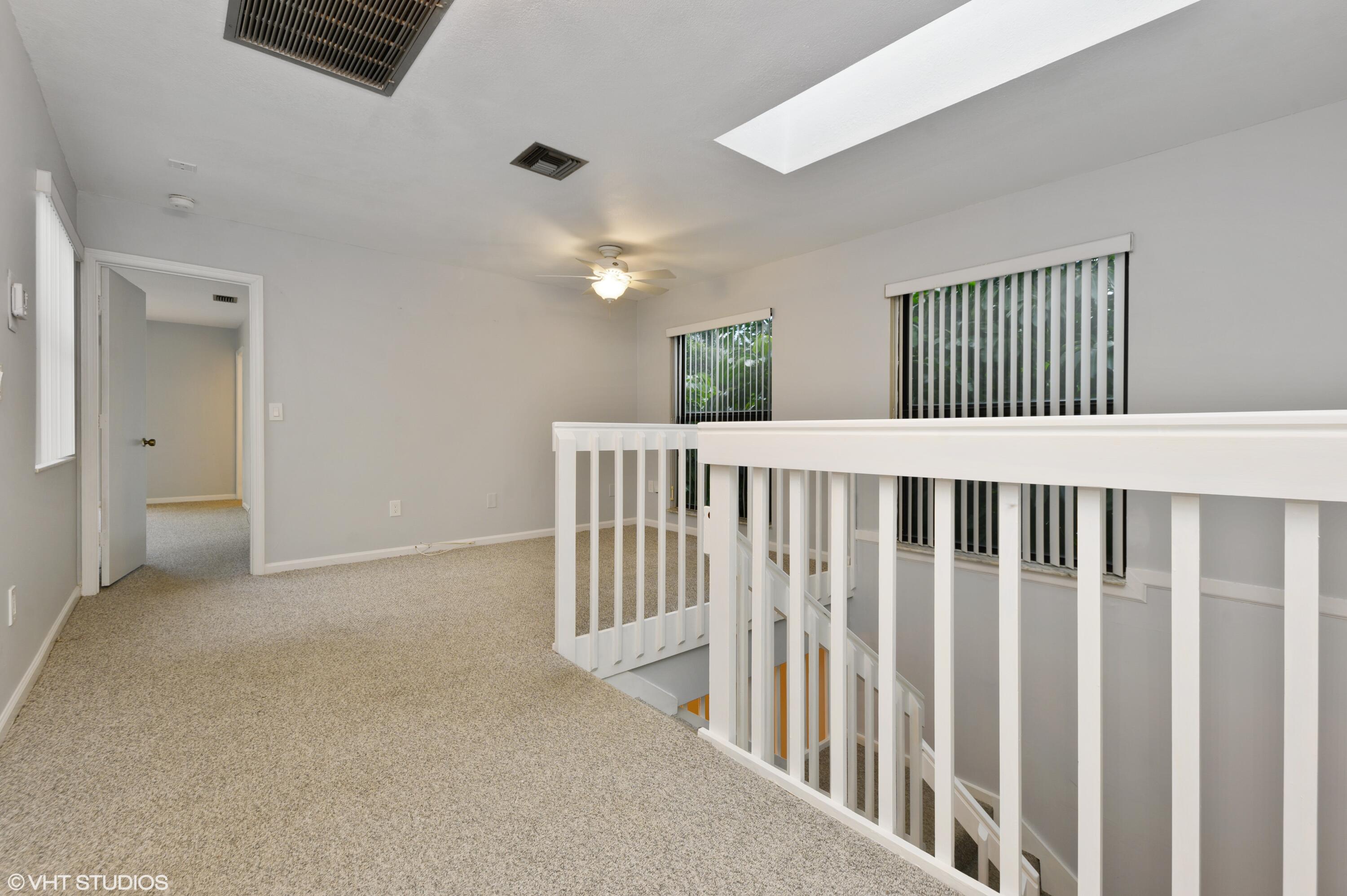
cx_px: 674
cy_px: 448
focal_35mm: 15
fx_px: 561
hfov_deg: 100.4
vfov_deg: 77.2
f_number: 8
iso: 100
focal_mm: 15
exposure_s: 1/6
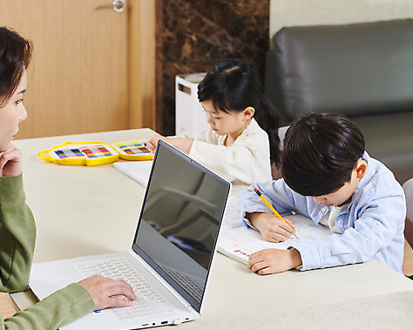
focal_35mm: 83
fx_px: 1014
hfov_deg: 23.0
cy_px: 165
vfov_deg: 18.5
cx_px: 162
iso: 320
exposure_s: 1/100
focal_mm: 70
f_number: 6.3
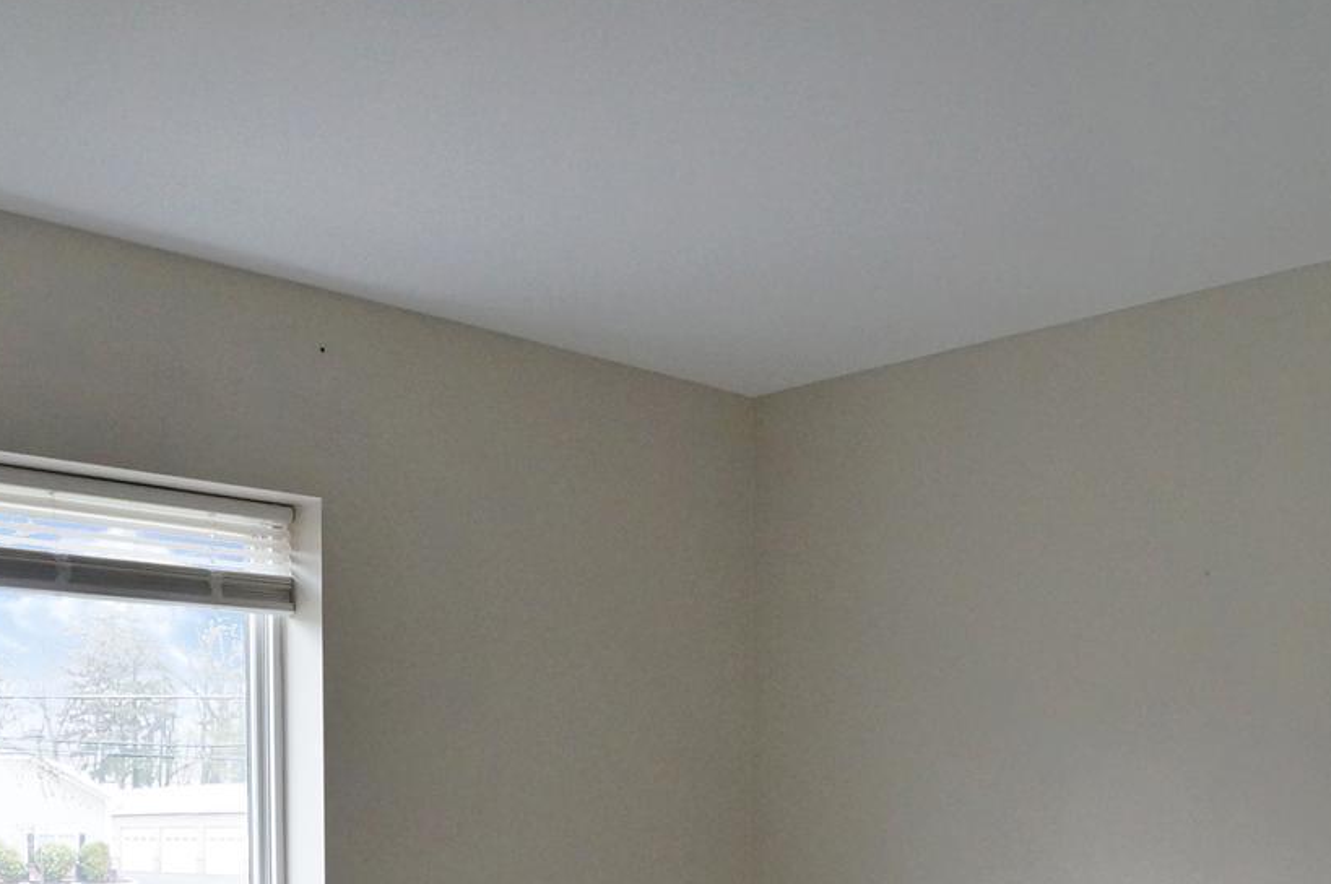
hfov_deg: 33.4
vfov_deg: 21.0
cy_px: 1056
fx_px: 2216
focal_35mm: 60
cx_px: 627
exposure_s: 1/60
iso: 640
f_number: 4
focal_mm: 16
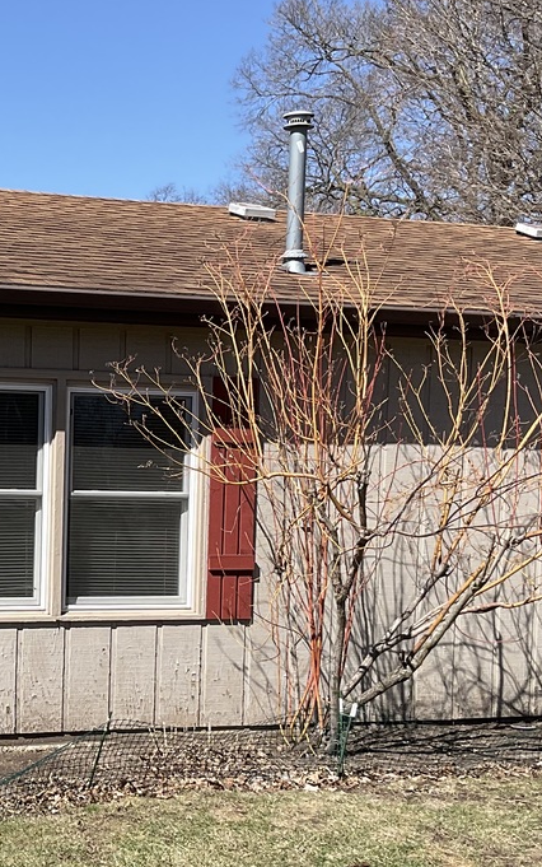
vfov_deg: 31.4
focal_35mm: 65
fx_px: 1535
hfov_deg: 19.1
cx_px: -65
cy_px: 546
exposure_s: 1/1786
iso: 16
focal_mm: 3
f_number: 1.8
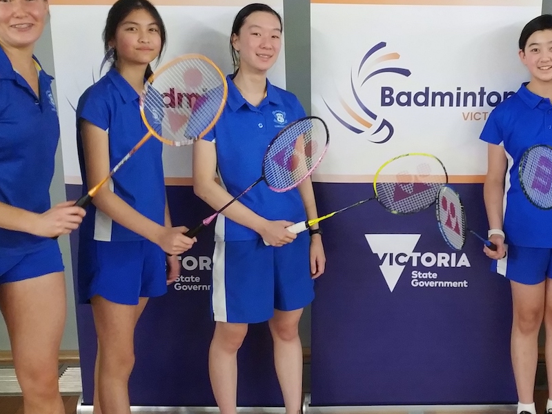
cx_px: 368
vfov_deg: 24.4
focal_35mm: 60
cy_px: 194
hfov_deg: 31.9
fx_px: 957
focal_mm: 4.5
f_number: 2
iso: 619
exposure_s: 1/17
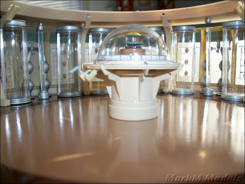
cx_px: 122
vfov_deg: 44.2
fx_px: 227
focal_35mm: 32
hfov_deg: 56.8
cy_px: 92
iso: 80
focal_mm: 5.7
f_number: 2.9
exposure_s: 1/60
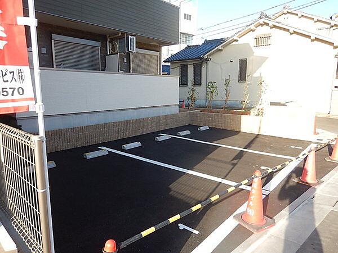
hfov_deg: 71.6
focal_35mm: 24
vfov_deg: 56.8
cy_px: 126
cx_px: 169
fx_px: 234
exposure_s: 1/640
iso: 125
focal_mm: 4.3
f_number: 2.8
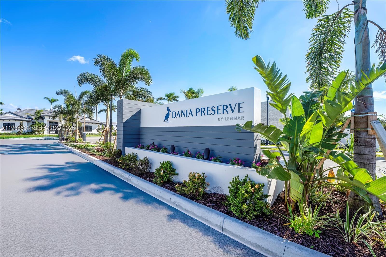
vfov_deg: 81.2
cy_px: 128
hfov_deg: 104.3
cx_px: 193
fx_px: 150
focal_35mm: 14
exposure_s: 1/1000
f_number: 6.3
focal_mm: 14
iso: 100
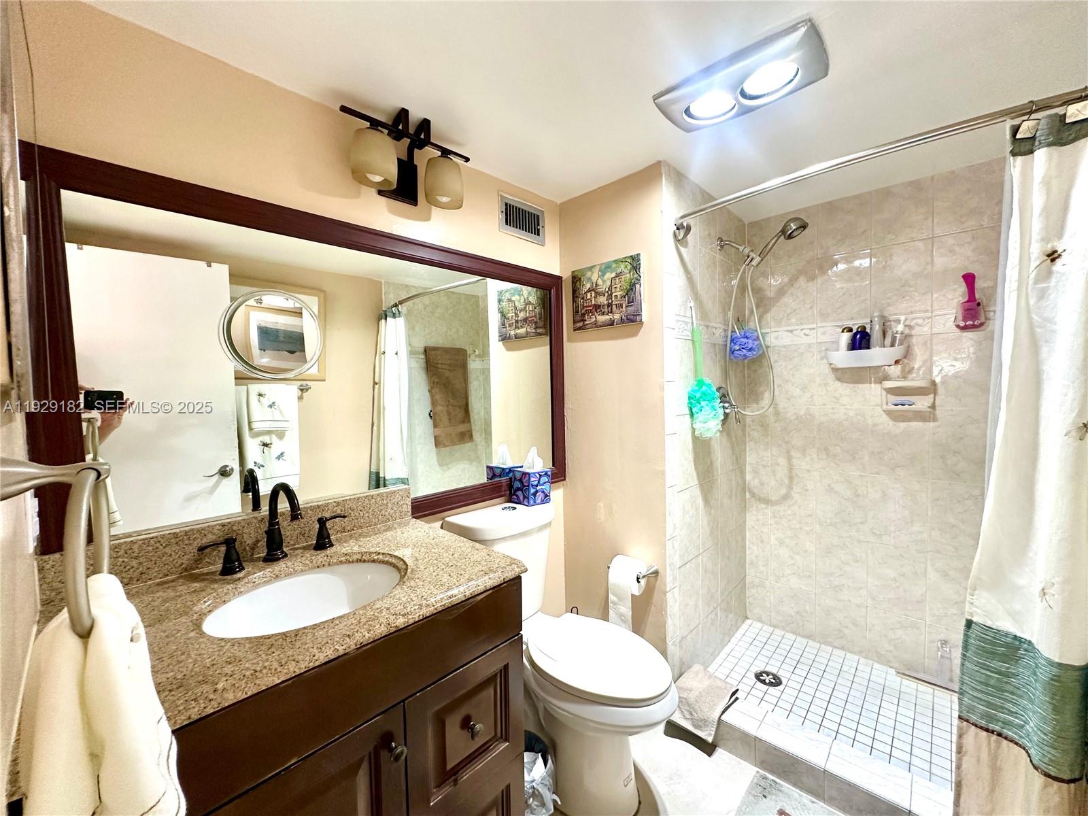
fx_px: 440
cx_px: 544
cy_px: 408
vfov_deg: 85.7
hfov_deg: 102.1
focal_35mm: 14
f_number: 2.2
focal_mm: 2.22
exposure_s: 1/60
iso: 160
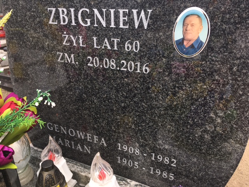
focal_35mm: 29
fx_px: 209
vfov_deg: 48.2
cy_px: 94
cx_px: 124
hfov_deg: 61.7
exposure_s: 1/615
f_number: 2.2
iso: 25
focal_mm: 4.15
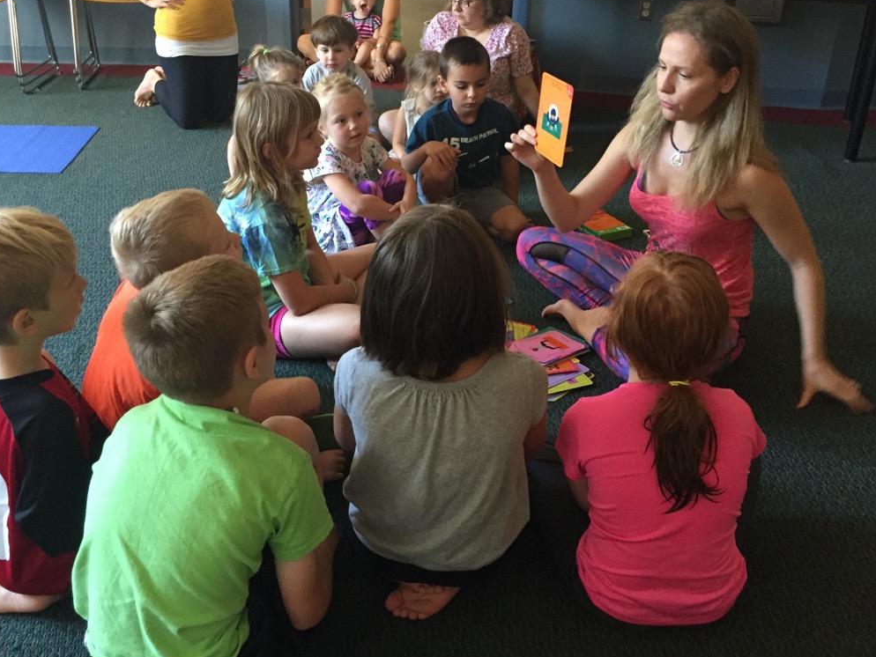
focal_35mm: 35
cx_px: 433
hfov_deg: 52.6
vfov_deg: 40.6
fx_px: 886
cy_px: 277
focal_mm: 4.15
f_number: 2.2
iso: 200
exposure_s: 1/30
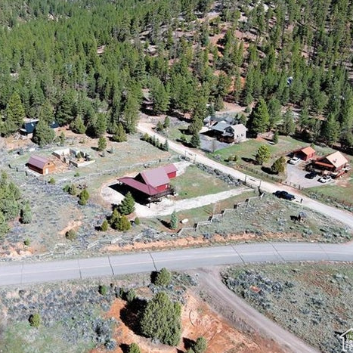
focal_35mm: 38
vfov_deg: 43.9
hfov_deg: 42.8
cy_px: 176
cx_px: 98
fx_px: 438
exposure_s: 1/8000
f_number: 2.8
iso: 769
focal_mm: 10.57
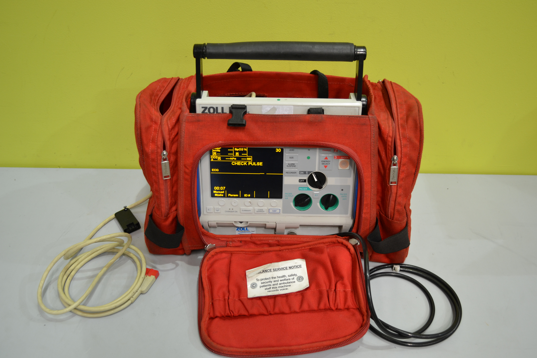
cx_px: 268
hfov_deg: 53.1
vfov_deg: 36.9
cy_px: 179
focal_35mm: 36
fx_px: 537
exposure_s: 1/30
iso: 400
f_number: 4
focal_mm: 24
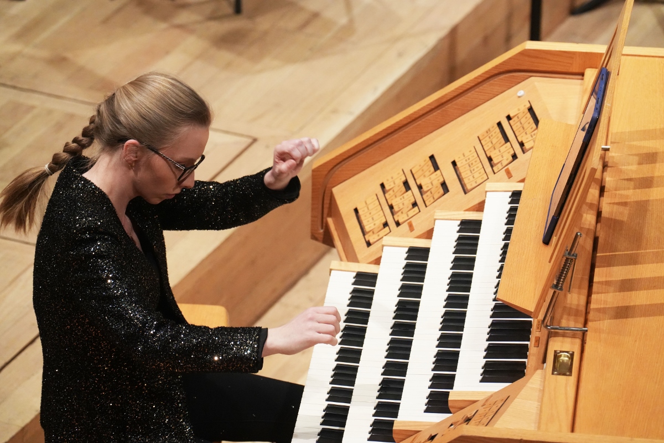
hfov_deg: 8.4
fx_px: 4537
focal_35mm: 246
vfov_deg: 5.6
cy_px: 222
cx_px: 332
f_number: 7.1
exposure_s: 1/500
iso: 6400
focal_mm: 246
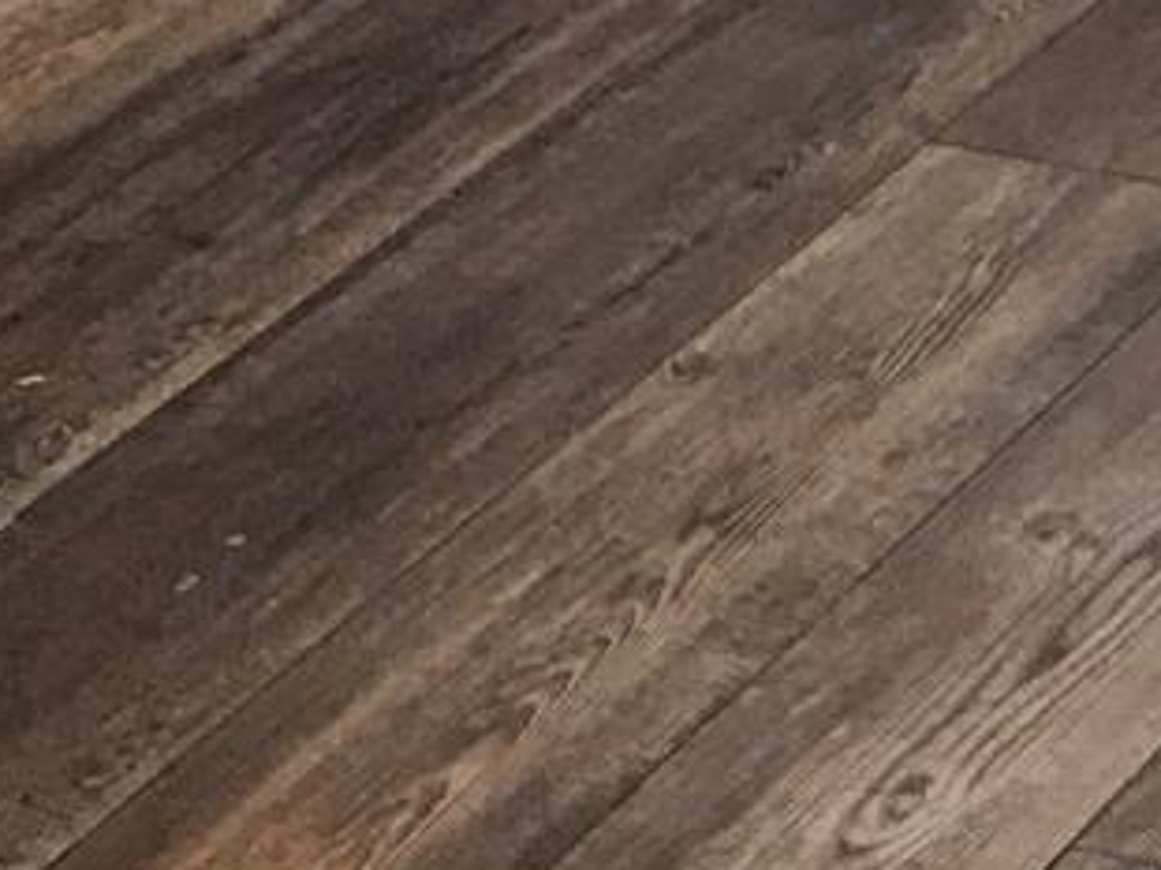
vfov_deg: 6.8
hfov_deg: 9.4
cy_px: -1949
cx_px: 2606
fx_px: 6404
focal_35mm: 191
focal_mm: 4.15
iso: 32
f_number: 2.2
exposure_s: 1/30
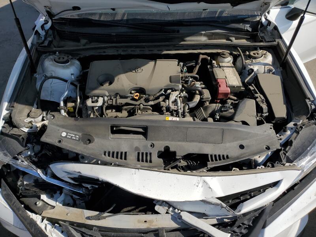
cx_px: 158
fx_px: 237
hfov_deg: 67.3
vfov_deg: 53.1
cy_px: 118
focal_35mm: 26
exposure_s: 1/5000
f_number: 1.5
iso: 50
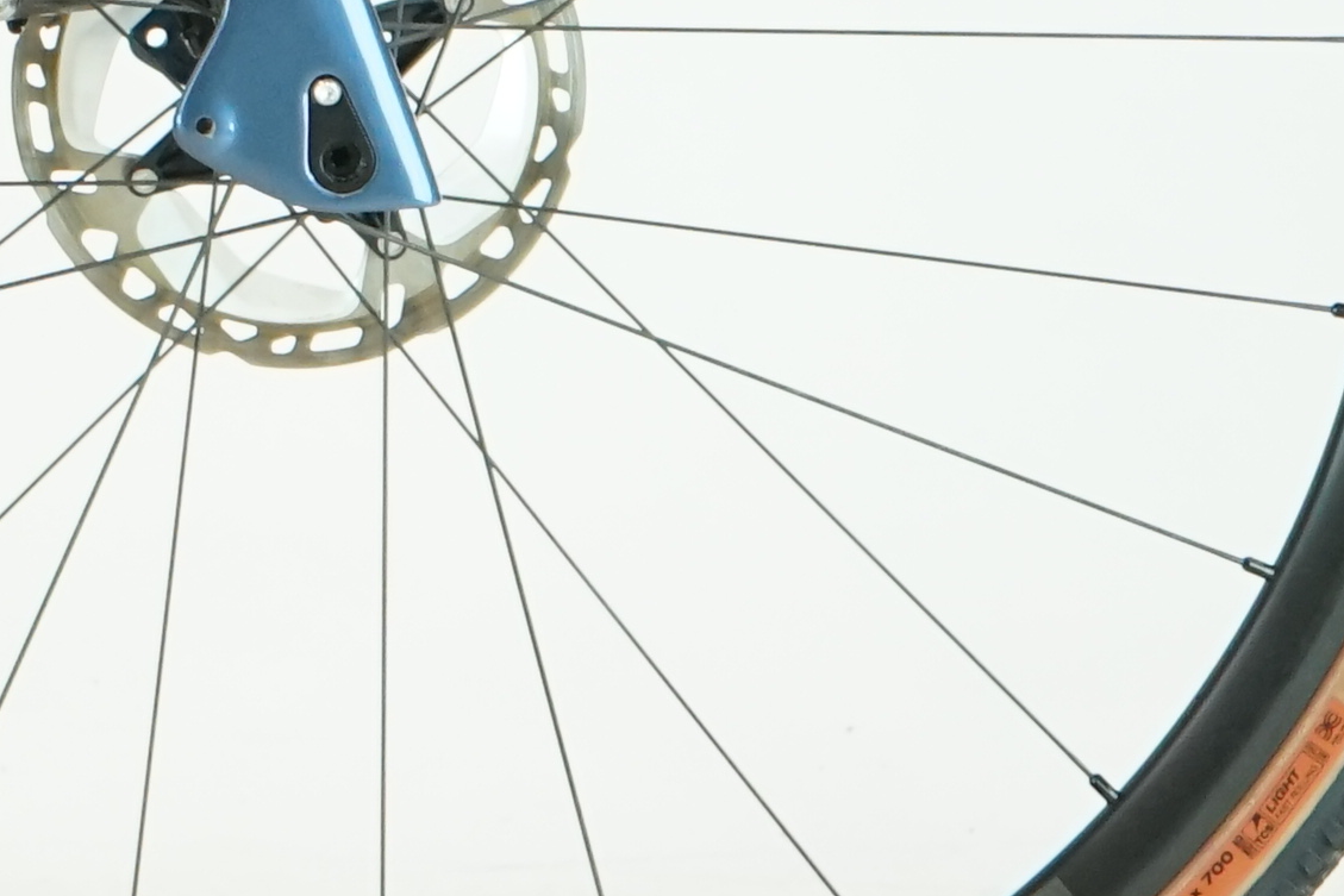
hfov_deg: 6.9
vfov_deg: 4.7
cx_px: -1524
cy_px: -835
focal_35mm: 287
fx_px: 10715
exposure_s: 1/200
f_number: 5.6
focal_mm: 54
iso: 1600
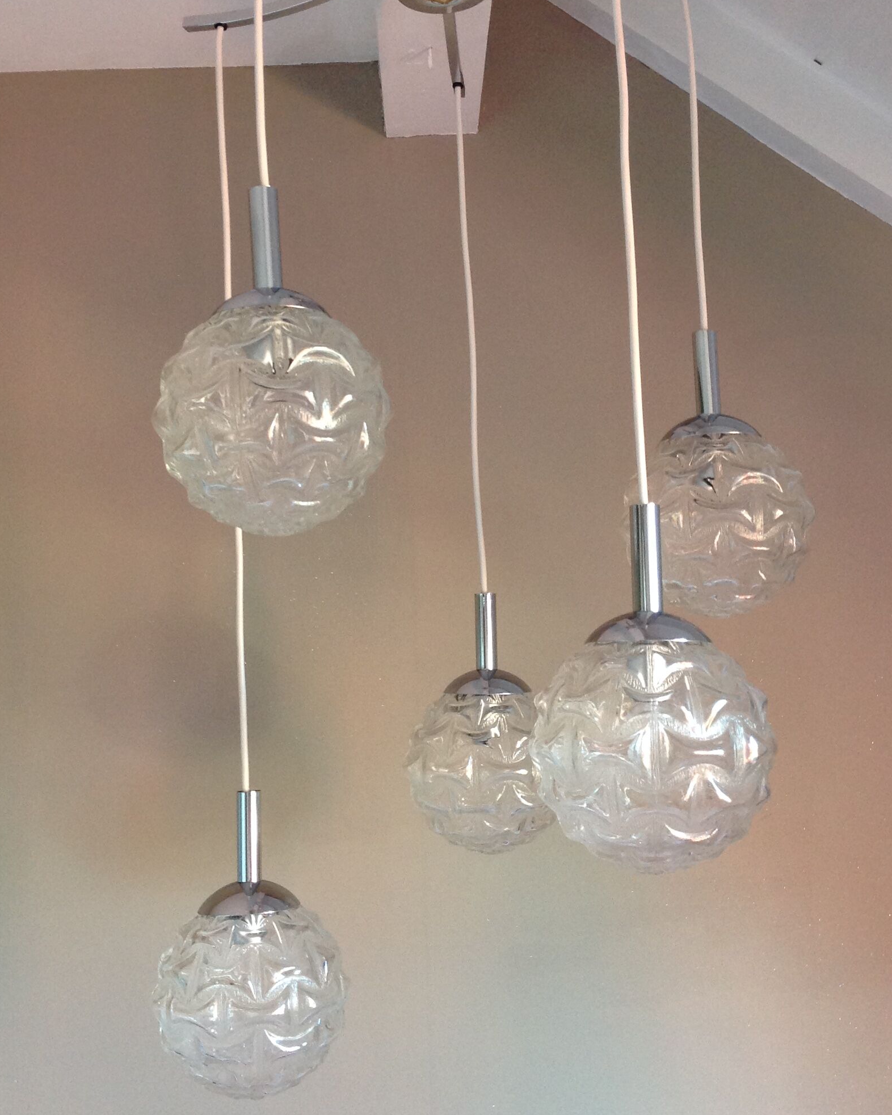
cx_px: 453
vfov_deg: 41.1
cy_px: 502
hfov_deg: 33.4
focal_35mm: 45
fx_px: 1485
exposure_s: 1/15
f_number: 2.4
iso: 125
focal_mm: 4.28
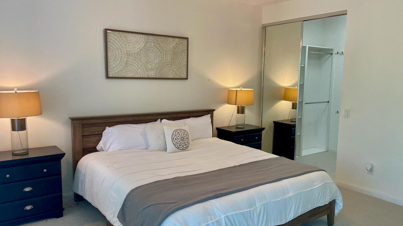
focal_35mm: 29
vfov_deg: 40.2
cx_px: 203
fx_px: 310
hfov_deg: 66.1
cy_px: 120
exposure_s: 1/120
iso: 125
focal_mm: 4.2
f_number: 1.6
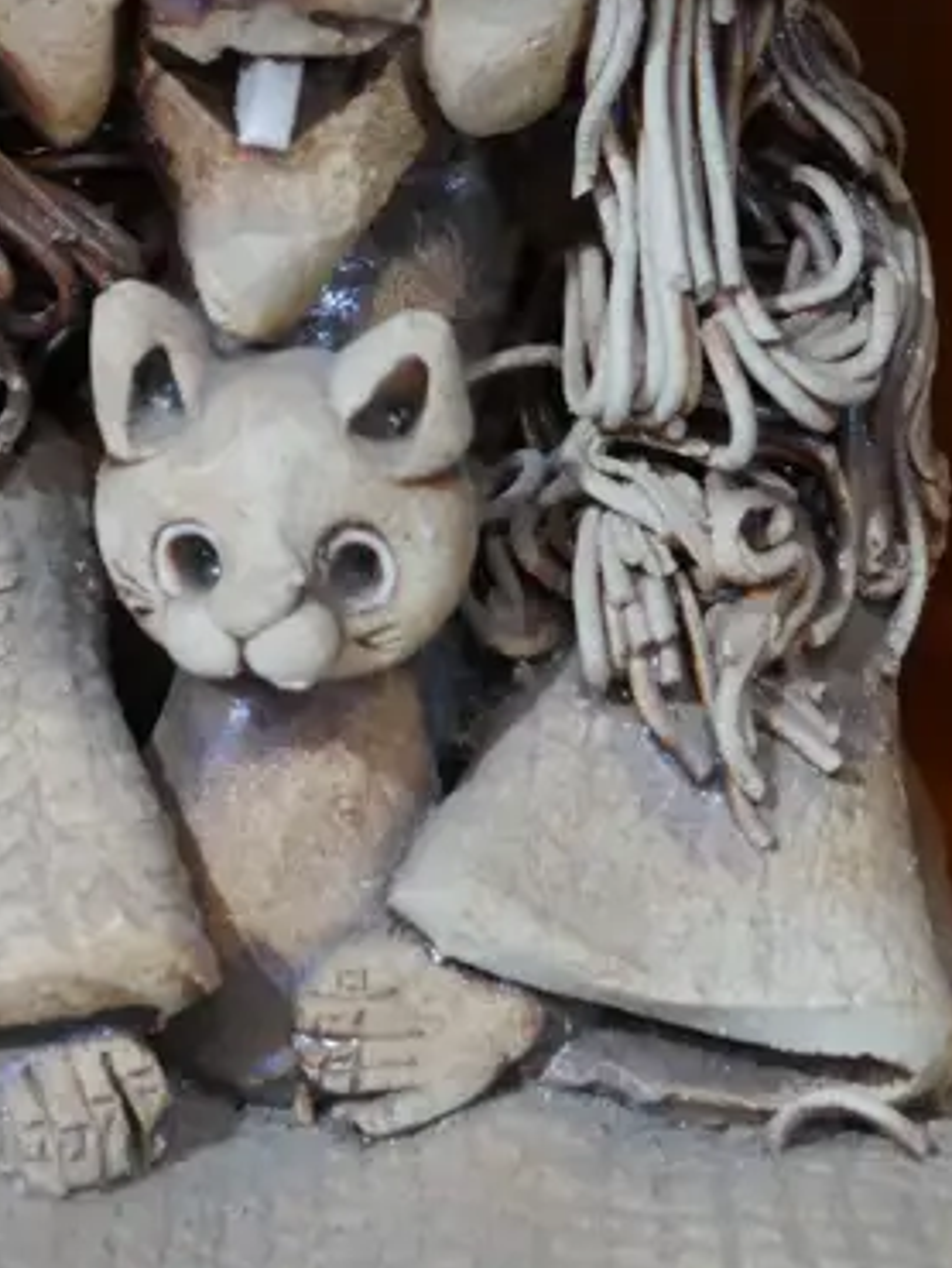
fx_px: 3443
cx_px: 197
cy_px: 353
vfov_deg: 20.7
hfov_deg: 15.6
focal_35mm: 94
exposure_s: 1/60
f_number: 4
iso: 800
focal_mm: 17
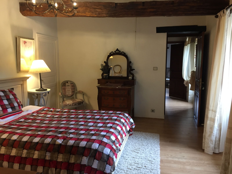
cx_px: 116
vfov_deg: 48.2
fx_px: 194
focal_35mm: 29
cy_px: 87
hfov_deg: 61.7
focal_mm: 4.15
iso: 125
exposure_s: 1/33
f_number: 2.2
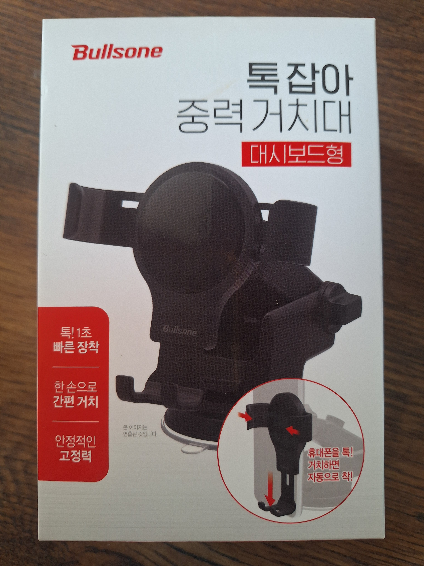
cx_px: 212
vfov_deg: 73.9
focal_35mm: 23
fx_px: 376
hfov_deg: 58.9
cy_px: 283
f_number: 1.8
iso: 200
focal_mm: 5.54
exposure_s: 1/40
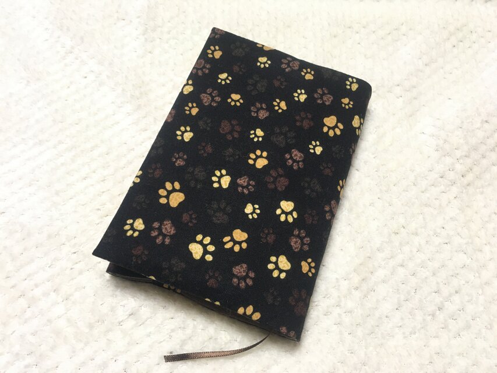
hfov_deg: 61.7
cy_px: 186
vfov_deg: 48.2
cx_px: 248
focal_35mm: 29
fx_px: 416
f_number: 2.2
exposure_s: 1/30
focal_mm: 4.15
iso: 100
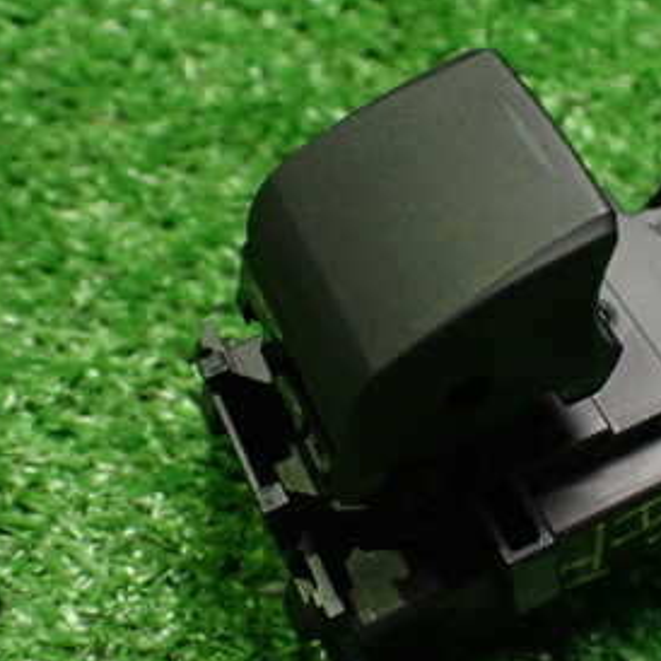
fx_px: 1253
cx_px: 504
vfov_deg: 29.6
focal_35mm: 58
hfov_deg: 29.1
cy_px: 321
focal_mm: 5.4
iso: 800
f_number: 2.3
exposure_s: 1/50
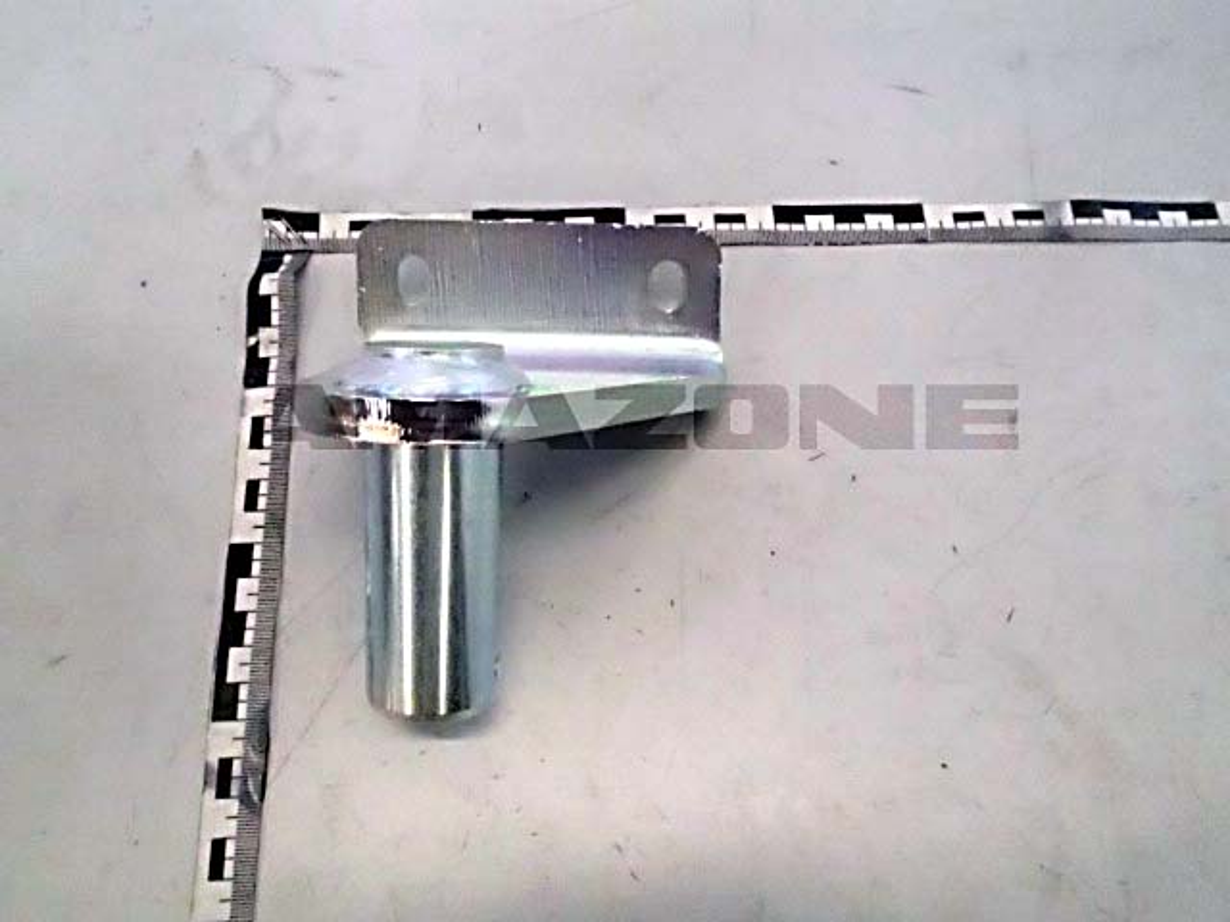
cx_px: 615
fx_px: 995
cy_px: 461
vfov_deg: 49.7
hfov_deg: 63.4
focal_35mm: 28
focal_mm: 5
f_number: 3.9
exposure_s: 1/640
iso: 6400
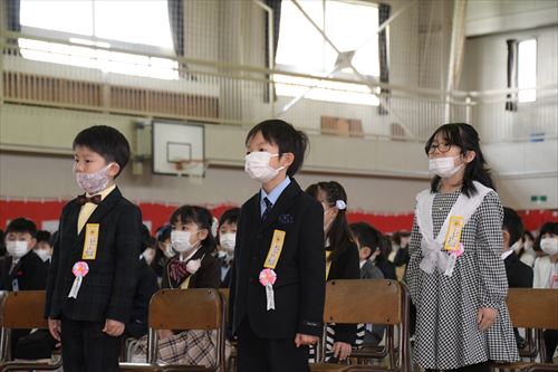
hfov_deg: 19.5
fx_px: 1627
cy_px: 186
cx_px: 279
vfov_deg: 13.0
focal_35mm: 105
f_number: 5
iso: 2000
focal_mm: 70
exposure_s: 1/250
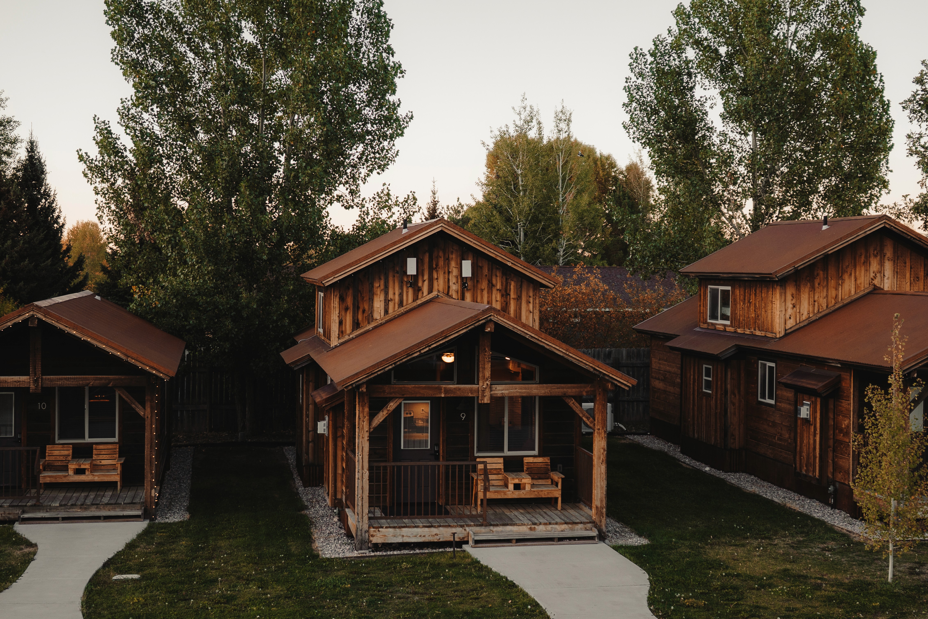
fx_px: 1340
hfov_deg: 38.2
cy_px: 310
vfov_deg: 26.0
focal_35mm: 52
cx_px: 464
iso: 125
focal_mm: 35
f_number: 2.8
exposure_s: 1/200
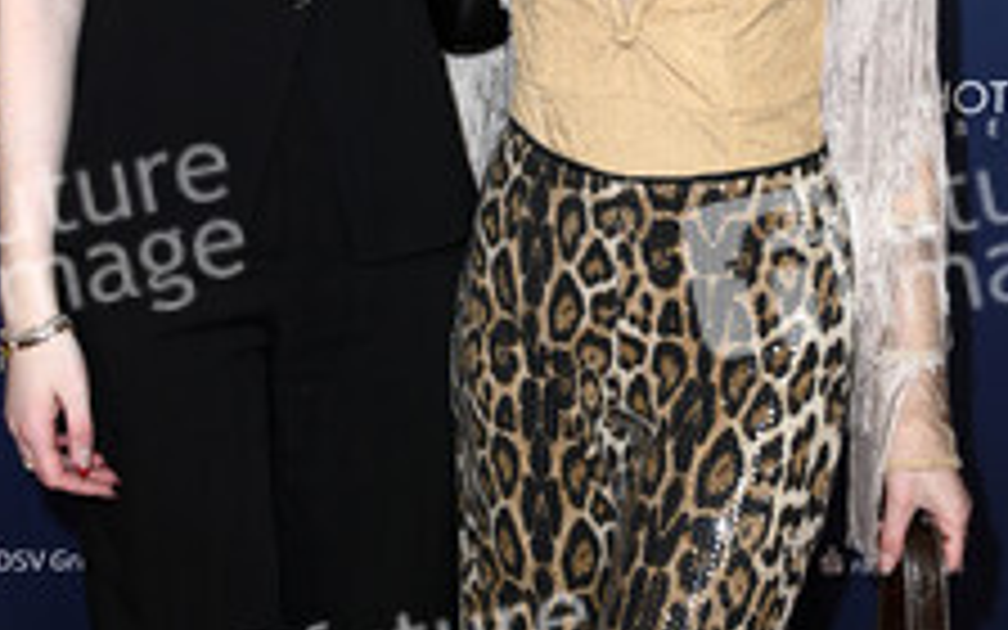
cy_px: 27
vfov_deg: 16.0
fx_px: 2198
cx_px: 504
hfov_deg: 25.8
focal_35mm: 80
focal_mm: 44
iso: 500
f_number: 5.6
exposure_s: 1/250
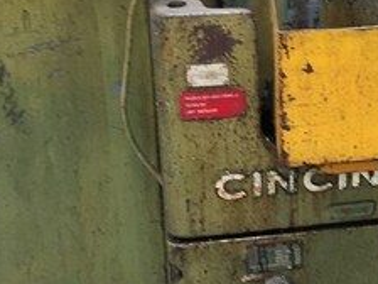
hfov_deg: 22.2
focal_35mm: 83
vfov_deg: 17.5
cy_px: 17
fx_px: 906
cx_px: 424
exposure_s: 1/33
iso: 50
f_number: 2.2
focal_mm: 4.15
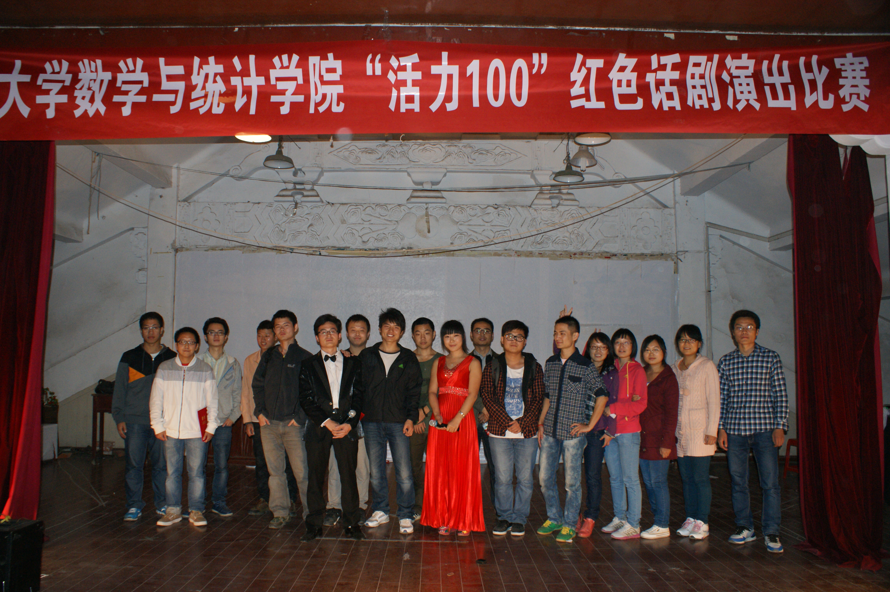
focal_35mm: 27
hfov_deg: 67.4
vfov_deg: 47.9
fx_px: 667
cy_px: 296
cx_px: 445
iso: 400
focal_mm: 18
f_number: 5.6
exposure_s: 1/60
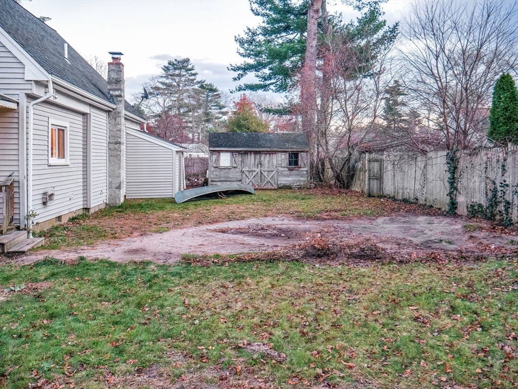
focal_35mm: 28
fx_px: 419
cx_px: 259
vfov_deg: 49.8
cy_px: 194
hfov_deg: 63.4
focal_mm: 14
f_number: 3.5
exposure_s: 1/60
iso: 1250
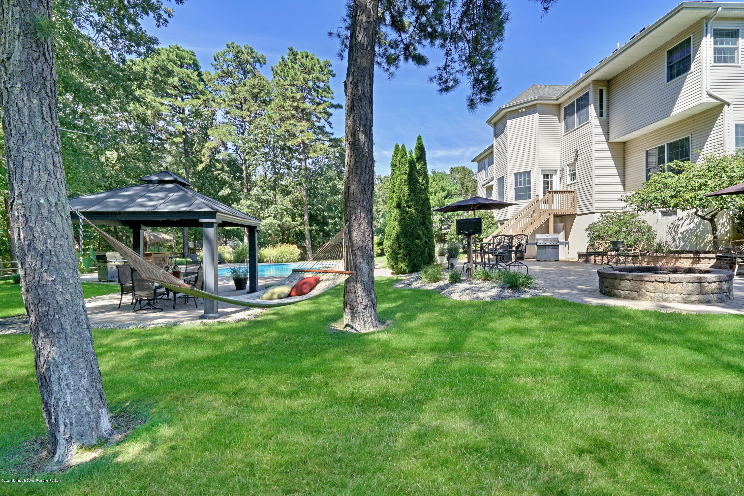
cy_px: 248
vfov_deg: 73.7
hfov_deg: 96.7
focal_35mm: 16
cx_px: 372
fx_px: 331
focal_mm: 16
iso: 100
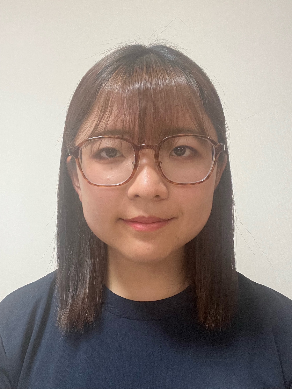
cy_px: 194
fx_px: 337
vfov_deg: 60.0
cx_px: 146
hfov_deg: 46.8
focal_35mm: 30
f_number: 2.2
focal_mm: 2.71
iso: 500
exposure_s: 1/30
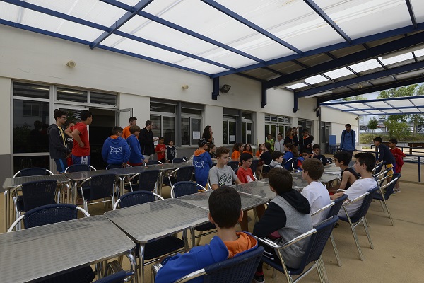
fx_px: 224
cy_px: 142
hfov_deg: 86.9
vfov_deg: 64.6
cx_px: 212
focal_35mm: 19
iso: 250
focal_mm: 19
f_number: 11
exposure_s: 1/125
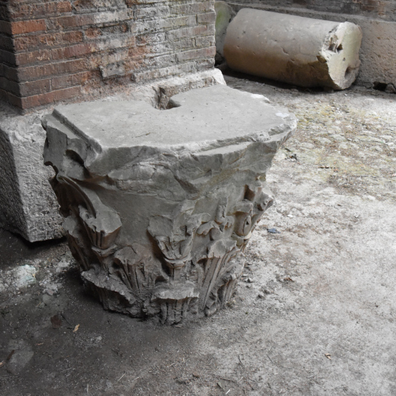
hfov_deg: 41.2
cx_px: 192
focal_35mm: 41
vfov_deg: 41.3
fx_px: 526
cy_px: 199
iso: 5000
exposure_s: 1/200
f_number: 4.5
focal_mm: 21
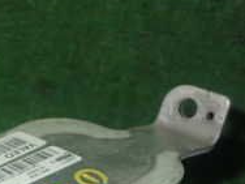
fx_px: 856
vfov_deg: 11.7
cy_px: 283
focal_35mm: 121
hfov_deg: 15.2
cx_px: -106
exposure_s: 1/40
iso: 800
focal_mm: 6.83
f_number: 8
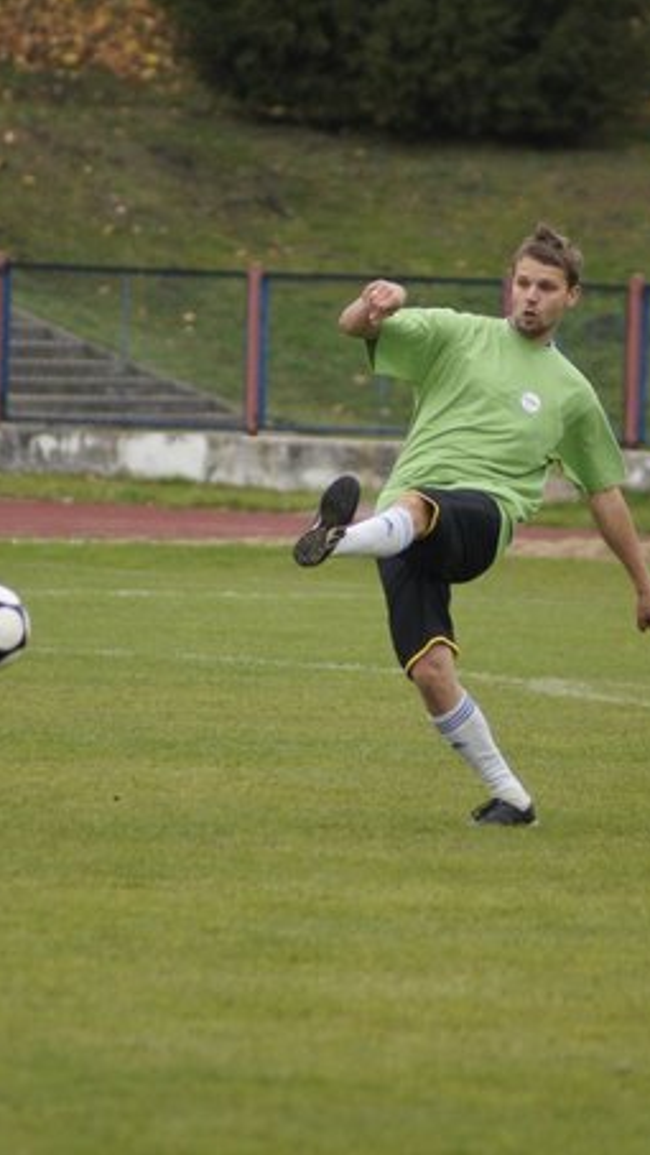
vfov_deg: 3.8
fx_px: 17486
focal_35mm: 571
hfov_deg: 2.1
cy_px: 488
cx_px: 376
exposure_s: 1/1250
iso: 1600
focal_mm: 300
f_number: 5.6
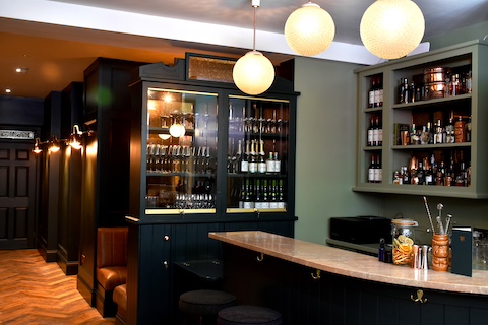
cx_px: 244
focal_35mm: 39
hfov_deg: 49.6
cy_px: 162
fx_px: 529
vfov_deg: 34.2
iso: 640
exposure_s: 1/8
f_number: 8
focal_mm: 26
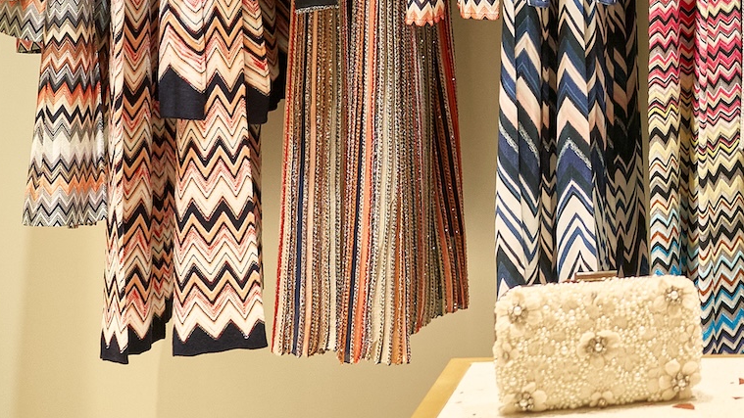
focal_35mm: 138
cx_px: 993
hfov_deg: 14.8
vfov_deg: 8.5
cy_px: -317
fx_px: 2723
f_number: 4.5
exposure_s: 1/320
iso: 250
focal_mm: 40
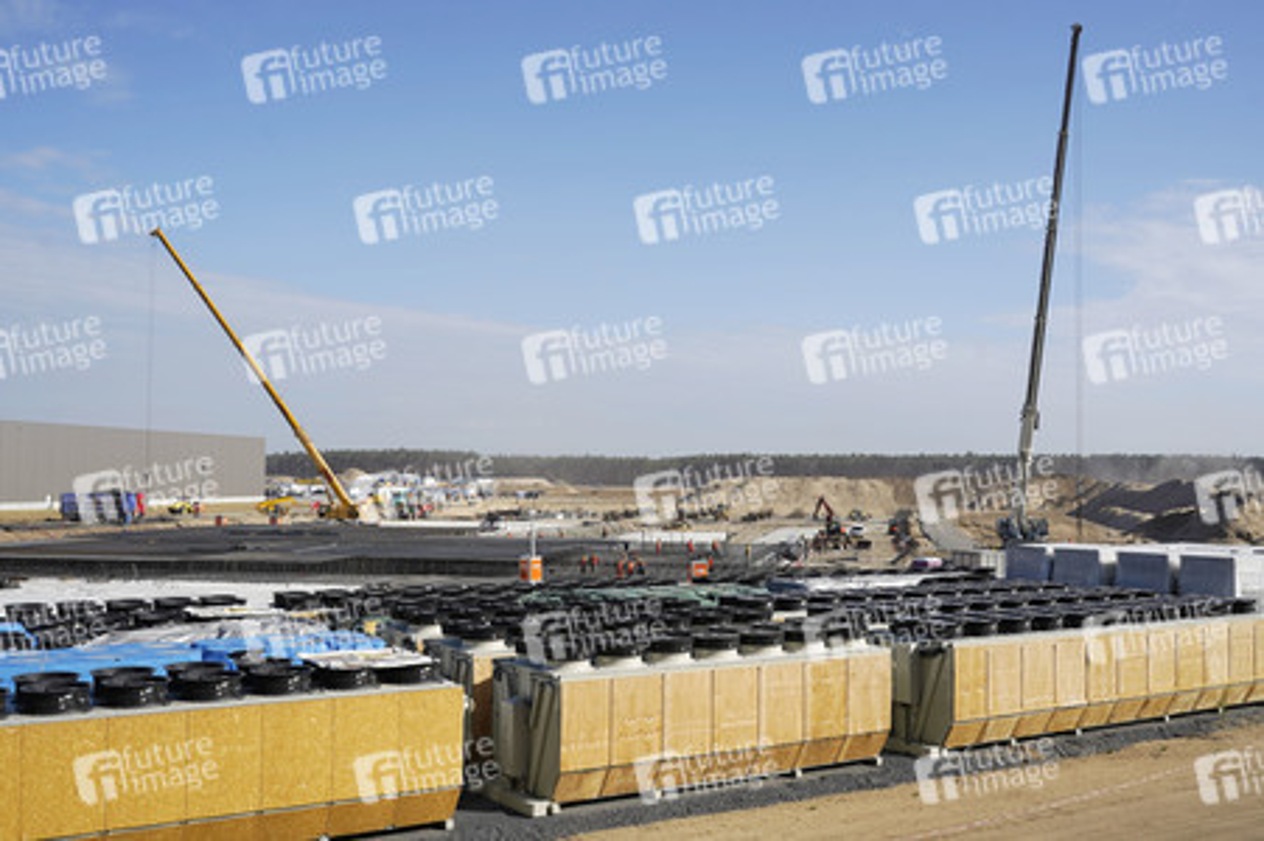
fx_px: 1298
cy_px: 420
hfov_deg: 51.9
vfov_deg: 35.9
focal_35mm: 37
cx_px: 632
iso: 100
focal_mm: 37
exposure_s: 1/640
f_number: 8
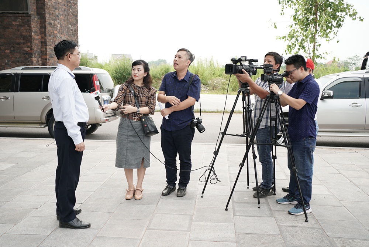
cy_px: 124
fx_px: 359
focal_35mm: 35
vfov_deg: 37.9
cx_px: 184
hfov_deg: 54.4
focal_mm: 35
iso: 250
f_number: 5
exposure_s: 1/320
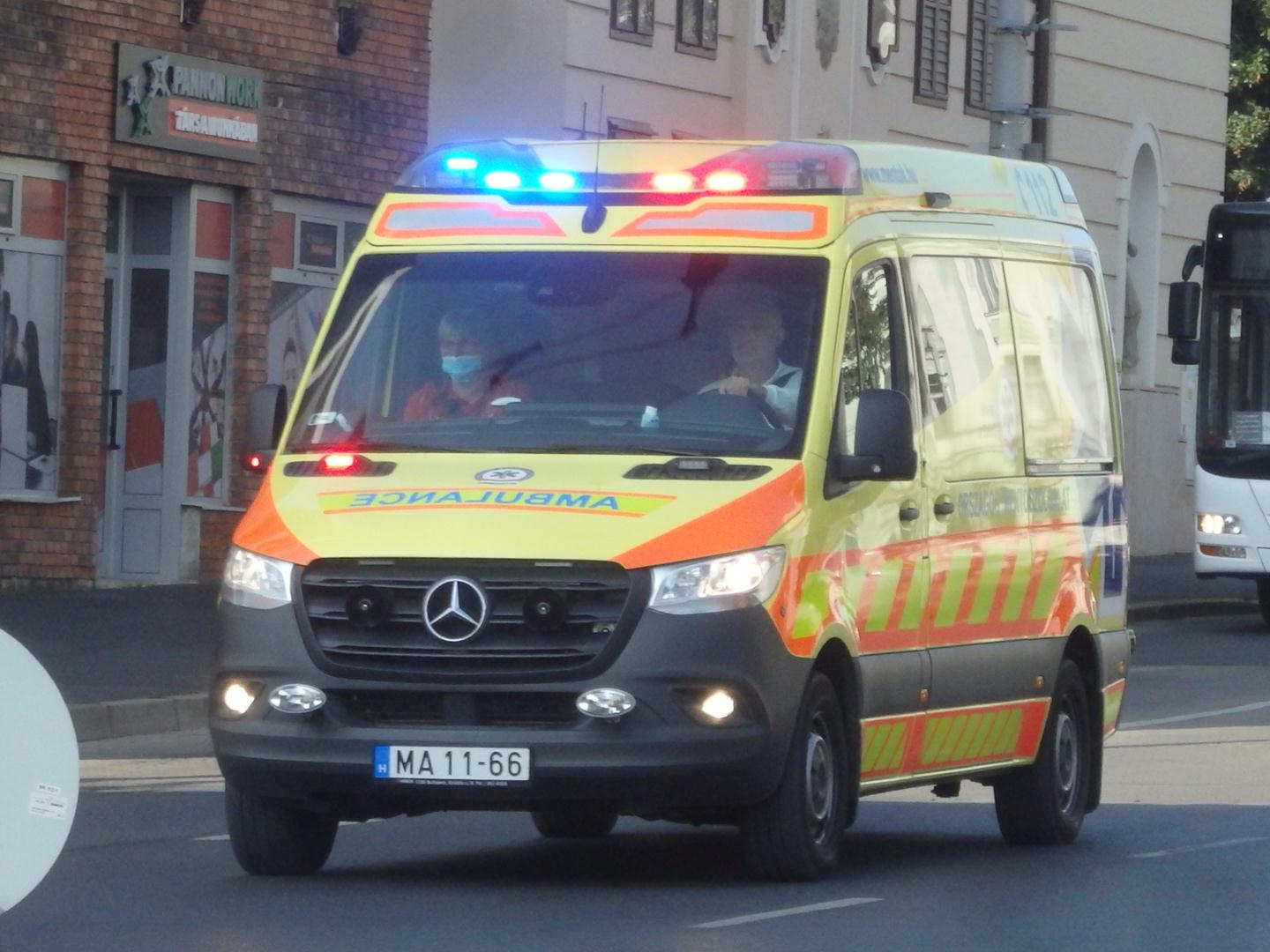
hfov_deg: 12.8
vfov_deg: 9.6
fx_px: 5650
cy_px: 476
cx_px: 635
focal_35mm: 154
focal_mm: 27.5
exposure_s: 1/500
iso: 320
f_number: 5.5
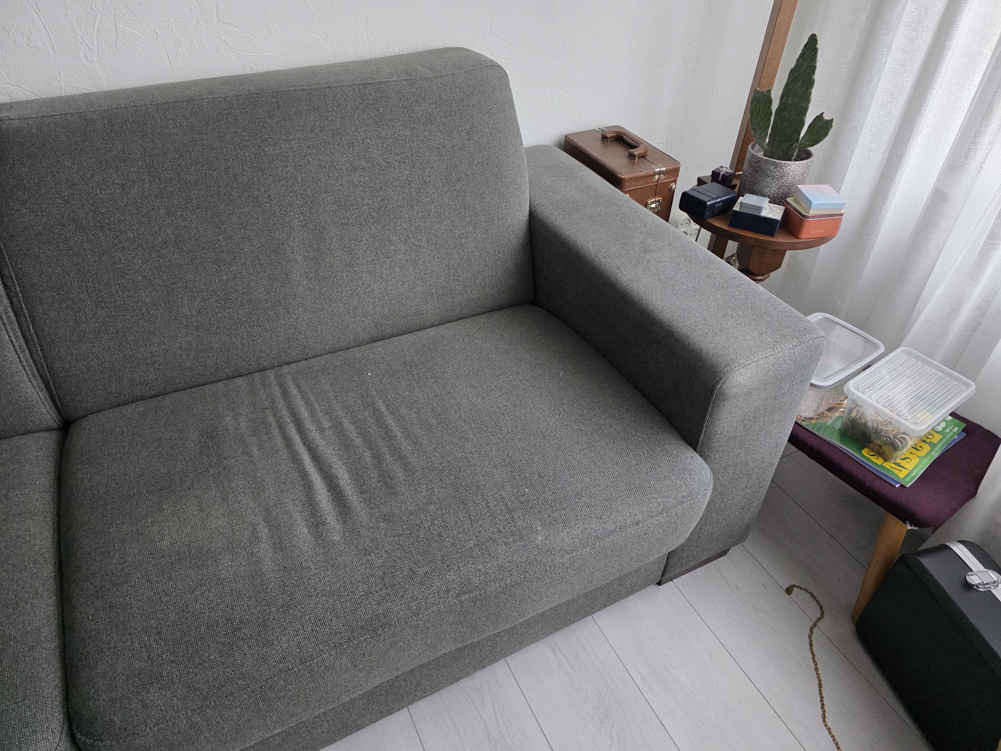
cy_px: 376
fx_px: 665
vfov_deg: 58.9
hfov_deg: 73.9
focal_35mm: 23
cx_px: 500
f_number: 1.7
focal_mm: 6.3
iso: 400
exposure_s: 1/100
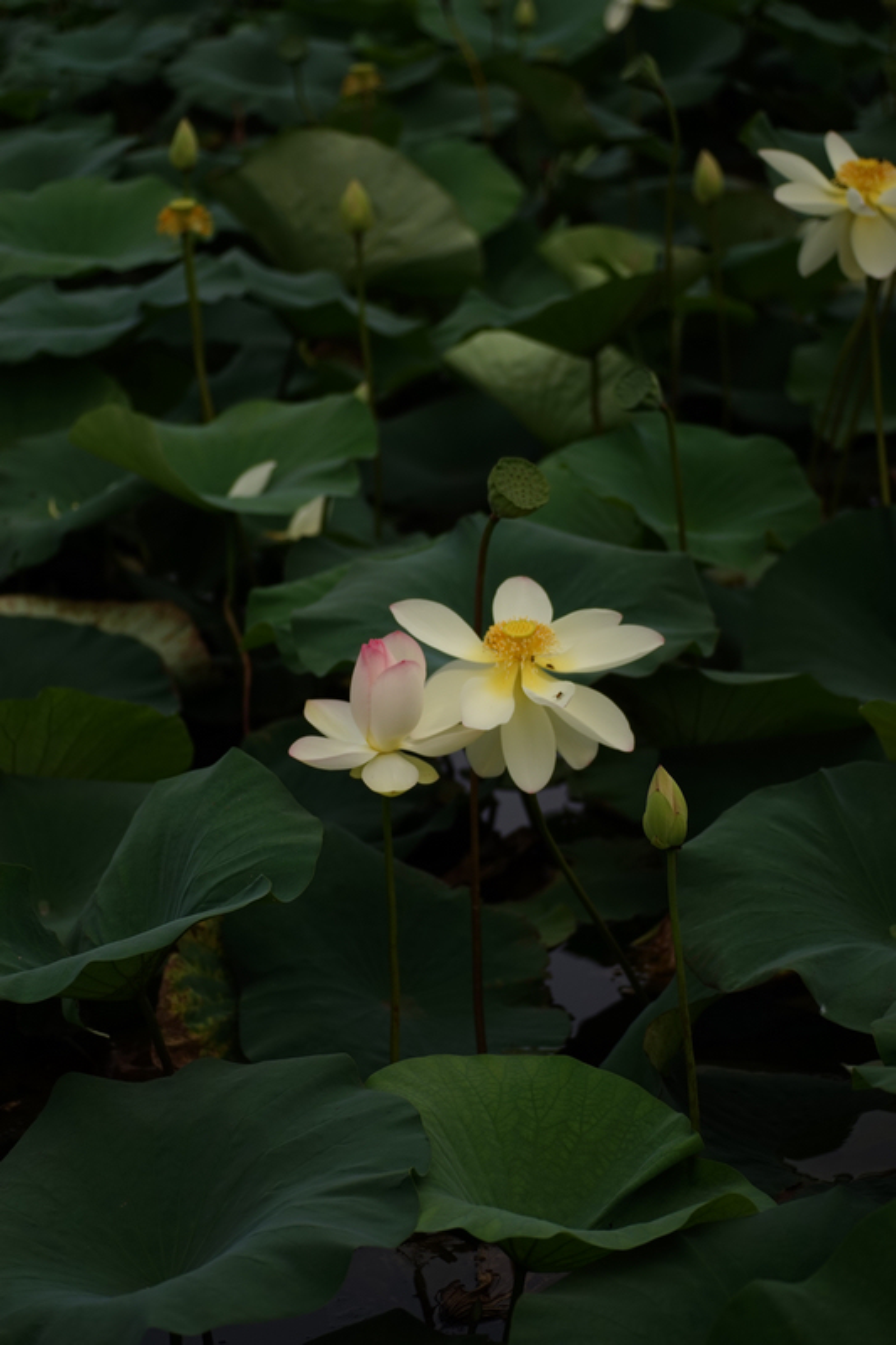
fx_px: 3361
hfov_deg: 15.2
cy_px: 672
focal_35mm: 90
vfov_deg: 22.6
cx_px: 448
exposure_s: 1/1600
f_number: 2.8
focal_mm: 90
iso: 100
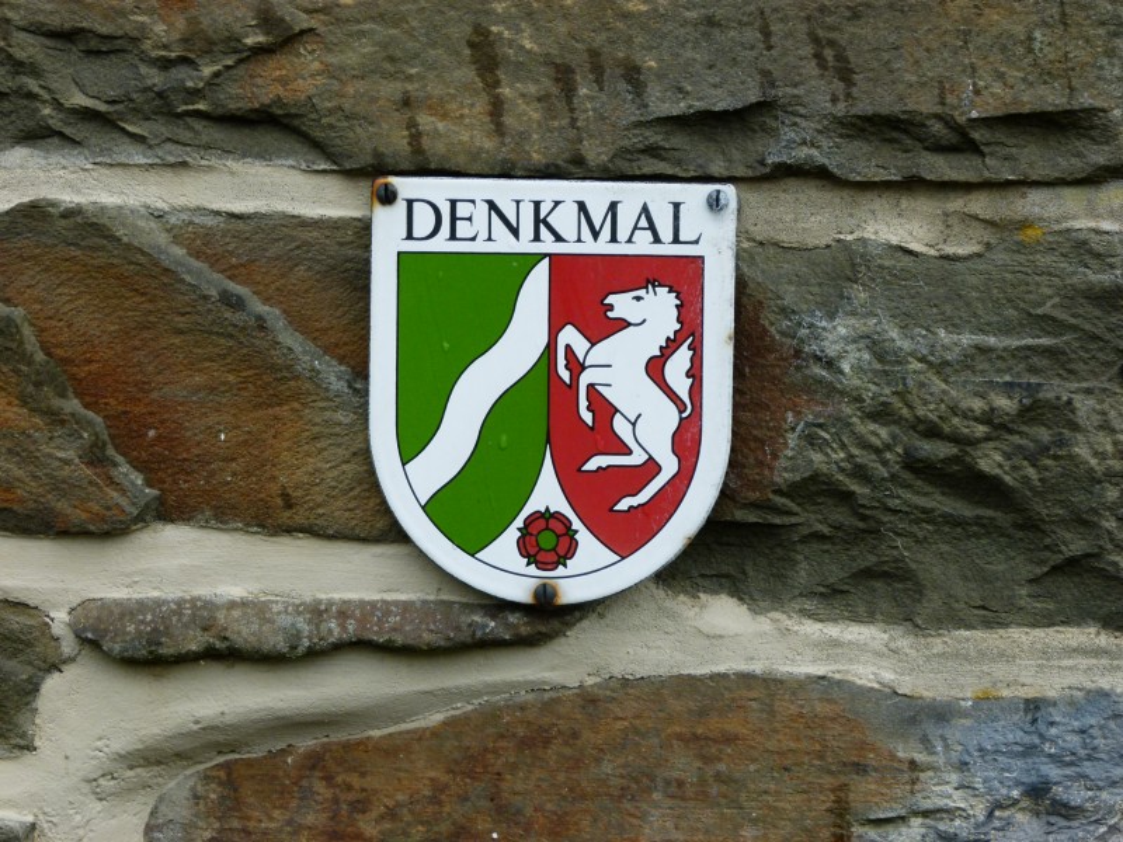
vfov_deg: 12.7
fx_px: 3796
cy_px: 421
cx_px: 562
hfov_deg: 16.8
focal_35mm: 117
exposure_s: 1/250
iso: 100
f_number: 3.5
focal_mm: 21.1
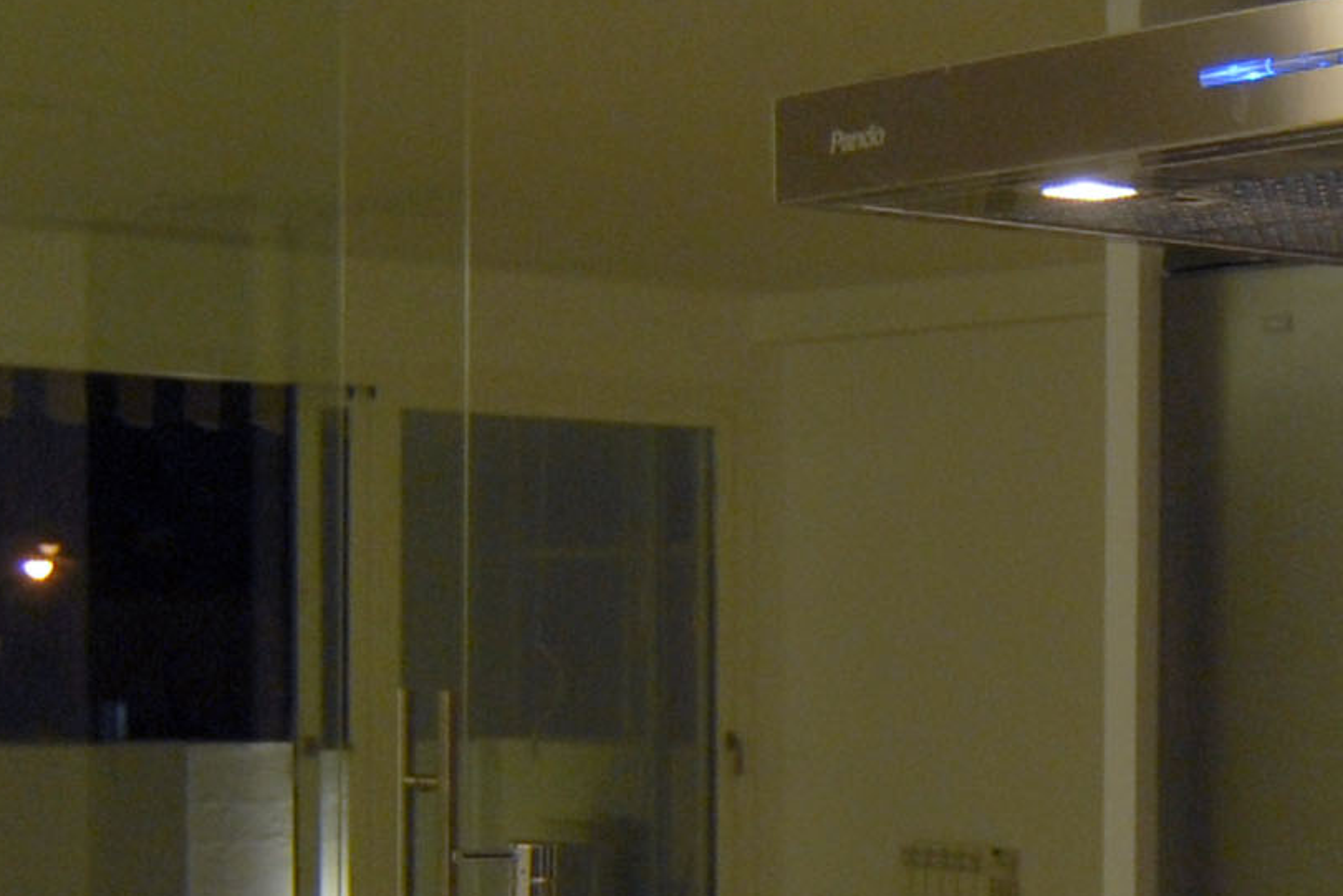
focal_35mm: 86
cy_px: 972
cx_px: 1343
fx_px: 3209
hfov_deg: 22.7
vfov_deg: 15.5
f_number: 4
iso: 320
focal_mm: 12
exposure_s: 1/20
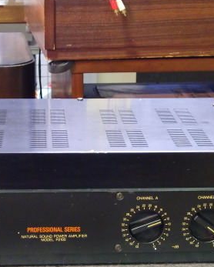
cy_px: 174
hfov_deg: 15.6
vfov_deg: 19.3
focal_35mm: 99
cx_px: 87
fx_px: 783
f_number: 3.6
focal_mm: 9.8
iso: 400
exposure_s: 1/10
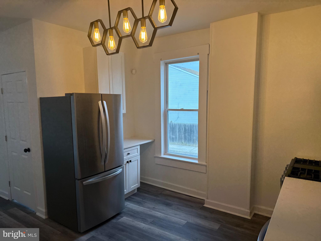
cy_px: 120
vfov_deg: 56.8
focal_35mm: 24
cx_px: 160
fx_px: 223
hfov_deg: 71.6
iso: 80
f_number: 1.78
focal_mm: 6.76
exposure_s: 1/488
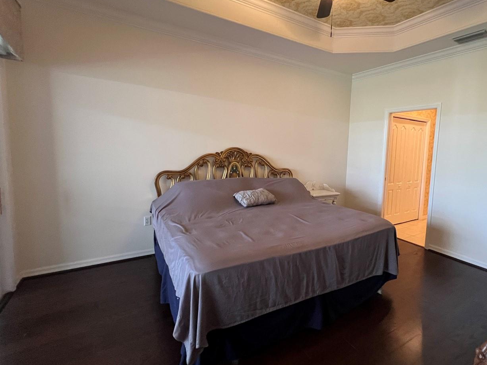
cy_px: 170
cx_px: 299
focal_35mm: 17
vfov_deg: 74.6
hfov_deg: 89.5
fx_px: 239
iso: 320
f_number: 1.8
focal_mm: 1.57
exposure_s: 1/60
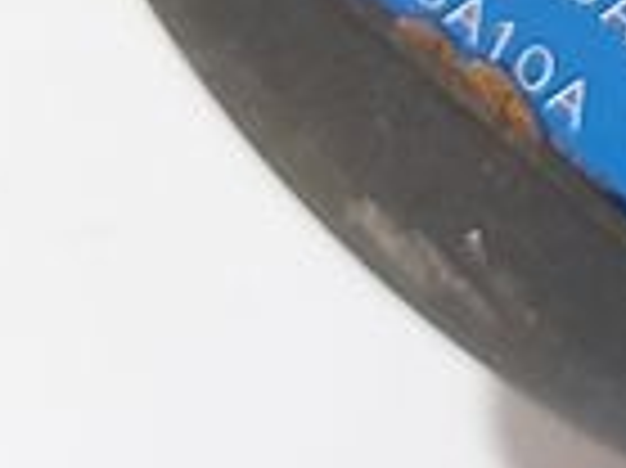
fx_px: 2710
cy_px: -544
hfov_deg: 12.5
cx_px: 946
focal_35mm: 150
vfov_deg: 9.1
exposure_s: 1/25
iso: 320
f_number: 1.7
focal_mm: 3.92
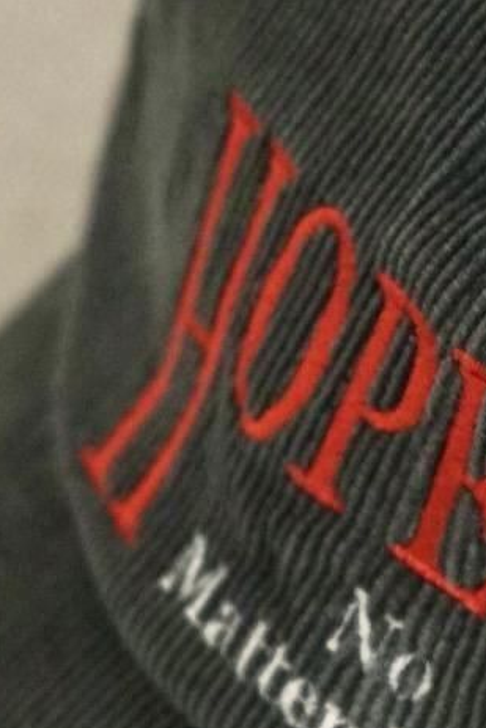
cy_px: 481
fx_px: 5503
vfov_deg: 7.6
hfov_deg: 5.1
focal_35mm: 272
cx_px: 321
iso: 2500
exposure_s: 1/320
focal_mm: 70
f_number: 5.6
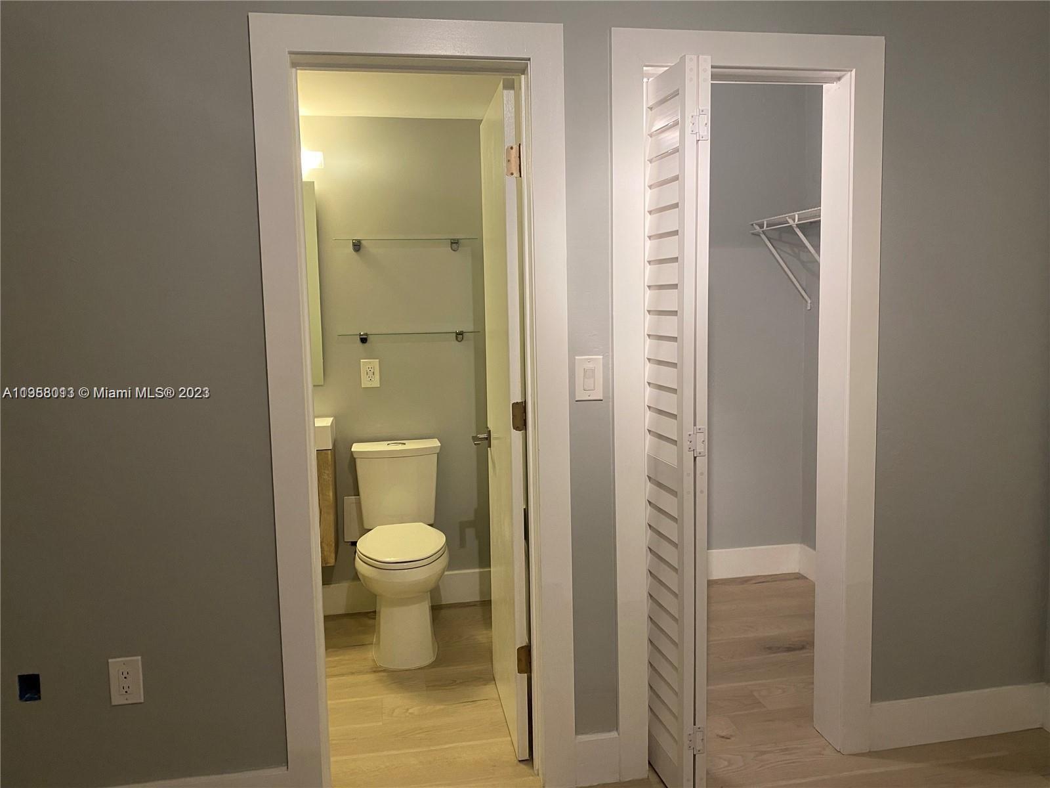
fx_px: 789
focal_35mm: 26
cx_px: 525
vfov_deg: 53.1
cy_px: 394
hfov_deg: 67.3
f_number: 1.8
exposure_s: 1/60
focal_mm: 4.25
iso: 160
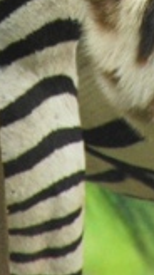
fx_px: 17801
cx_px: 102
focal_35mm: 2447
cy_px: -293
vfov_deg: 0.9
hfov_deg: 0.5
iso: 1000
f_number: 6.3
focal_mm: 250
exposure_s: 1/400
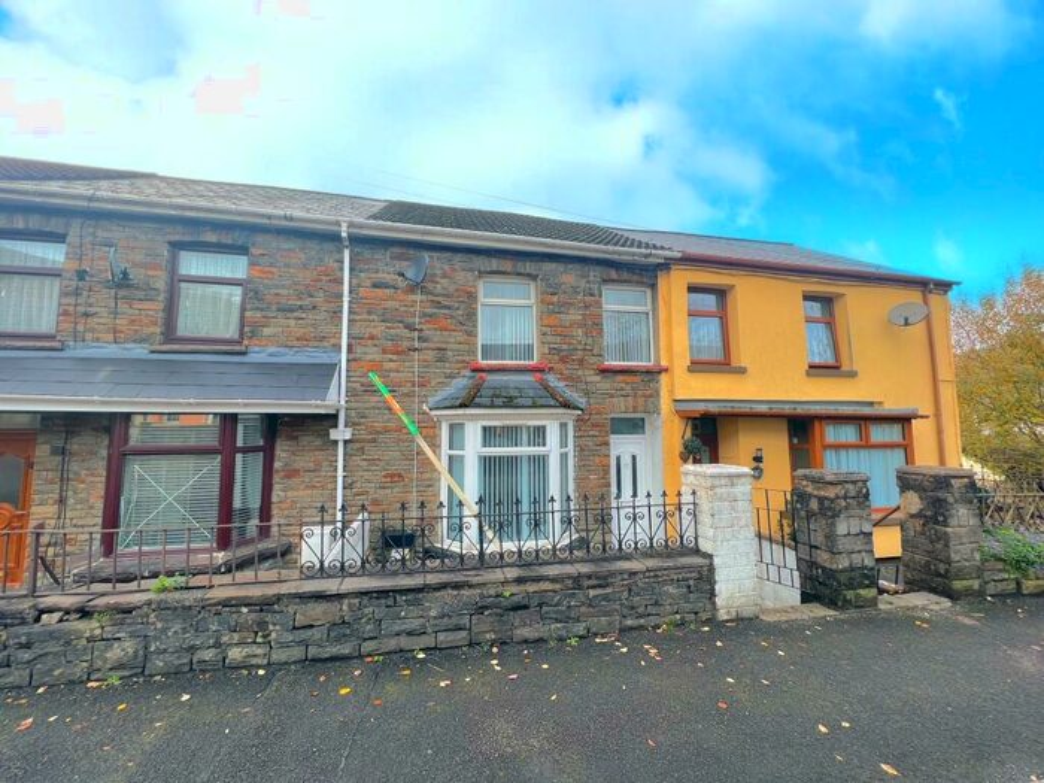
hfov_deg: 106.2
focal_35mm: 13
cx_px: 522
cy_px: 392
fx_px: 392
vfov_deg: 89.9
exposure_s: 1/145
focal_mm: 1.57
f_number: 1.8
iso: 32
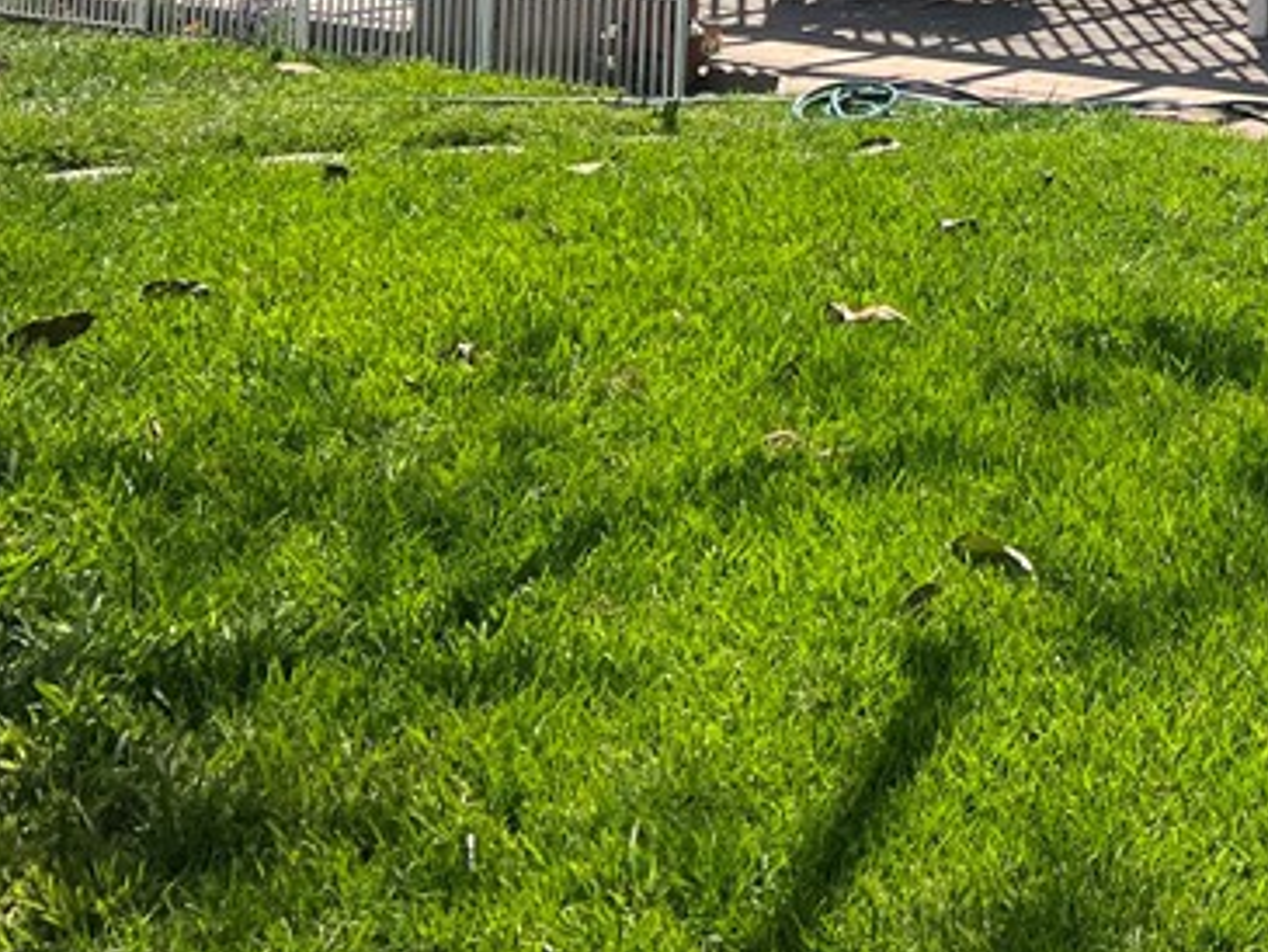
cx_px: 1522
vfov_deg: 18.4
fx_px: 2675
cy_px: -372
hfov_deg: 24.2
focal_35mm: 73
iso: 50
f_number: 1.5
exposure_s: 1/5319
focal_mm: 5.7
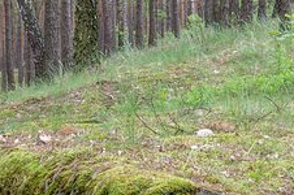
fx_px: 962
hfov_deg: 17.4
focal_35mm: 118
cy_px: 223
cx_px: 174
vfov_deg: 11.4
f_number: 8
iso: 100
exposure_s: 1/20
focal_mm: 24
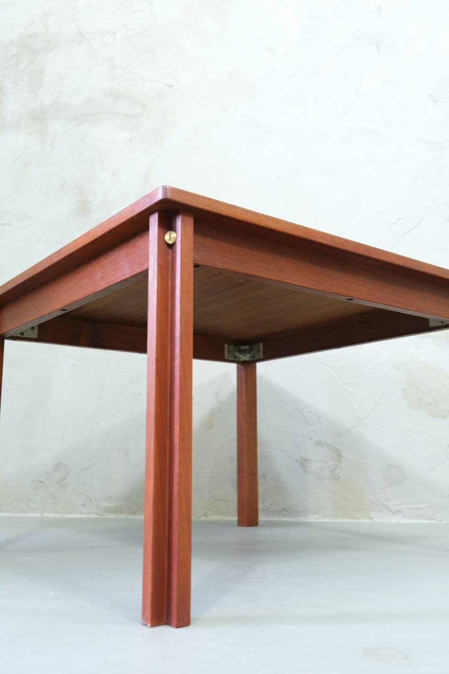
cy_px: 337
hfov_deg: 41.1
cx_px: 224
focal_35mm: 32
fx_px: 599
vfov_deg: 58.7
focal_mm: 21.4
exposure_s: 1/30
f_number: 3.2
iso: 1250
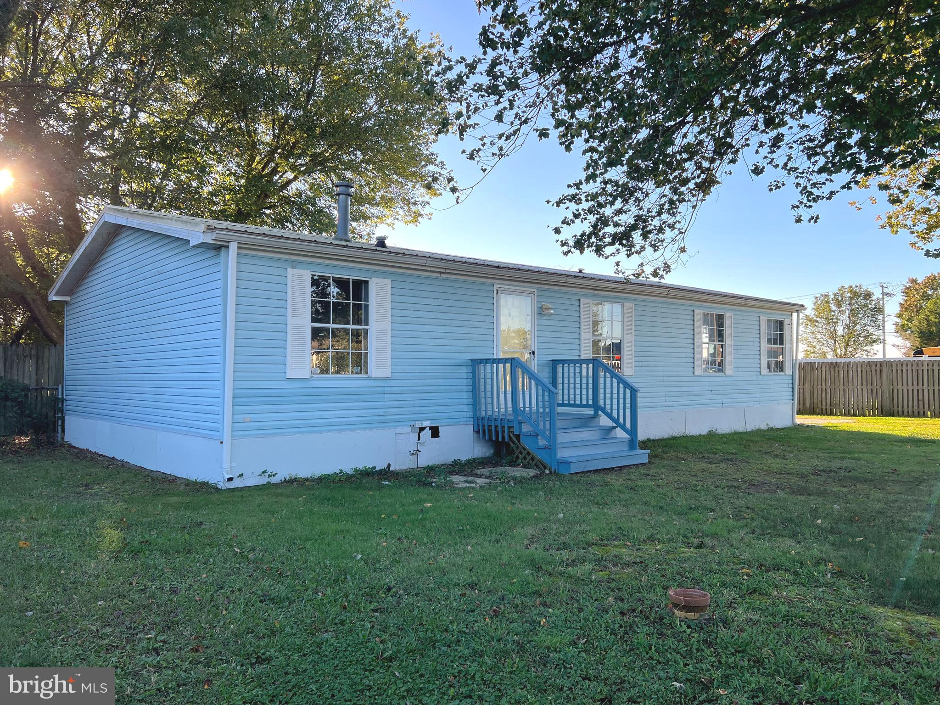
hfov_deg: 67.3
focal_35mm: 26
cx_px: 470
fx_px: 706
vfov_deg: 53.1
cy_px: 352
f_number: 1.5
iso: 50
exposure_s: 1/733
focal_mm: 5.7
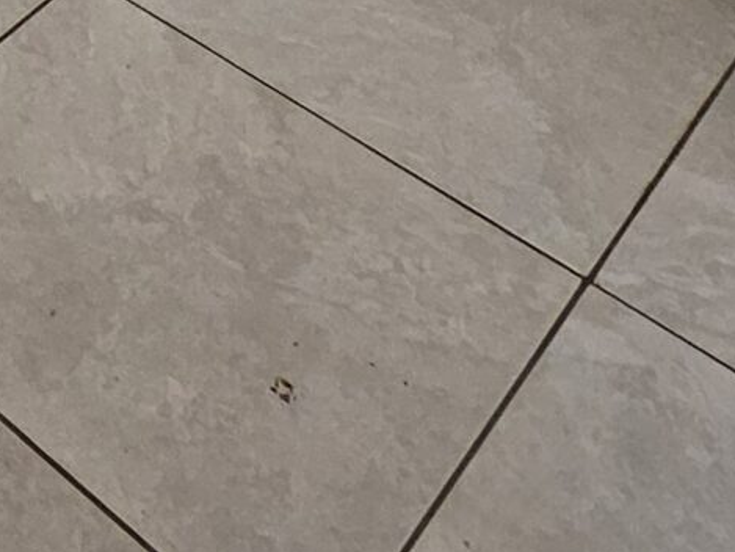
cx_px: -536
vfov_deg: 15.0
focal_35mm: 71
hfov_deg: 20.6
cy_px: -682
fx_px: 1508
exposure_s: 1/50
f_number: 2.2
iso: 200
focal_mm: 1.74
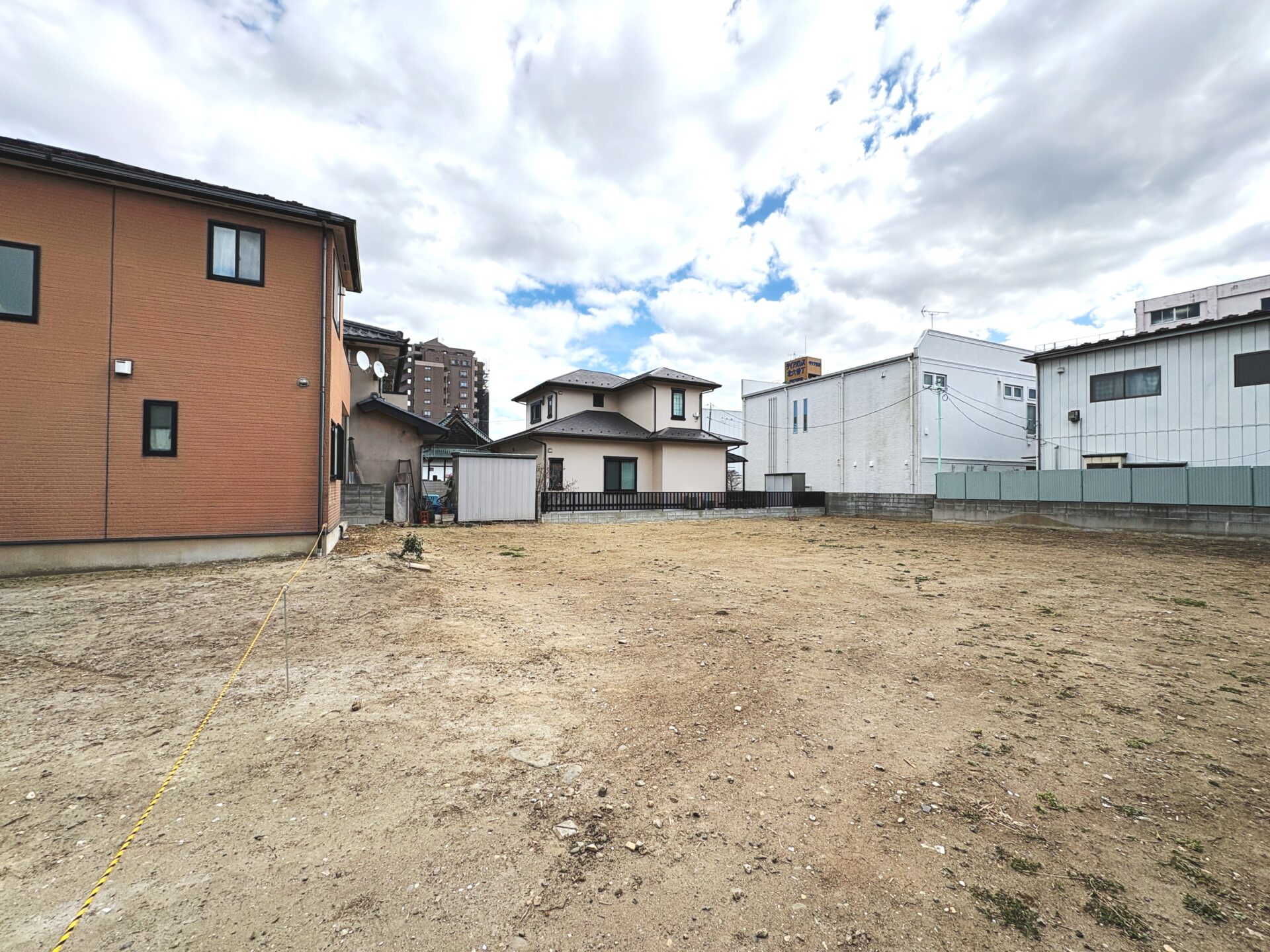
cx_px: 635
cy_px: 476
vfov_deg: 85.7
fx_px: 514
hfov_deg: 102.1
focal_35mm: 14
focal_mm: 2.22
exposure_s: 1/1927
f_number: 2.2
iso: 40
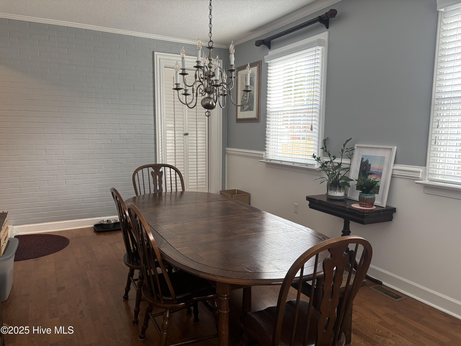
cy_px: 173
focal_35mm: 26
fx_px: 346
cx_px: 230
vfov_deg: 53.1
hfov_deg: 67.3
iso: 160
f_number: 1.6
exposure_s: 1/60
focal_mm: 5.96
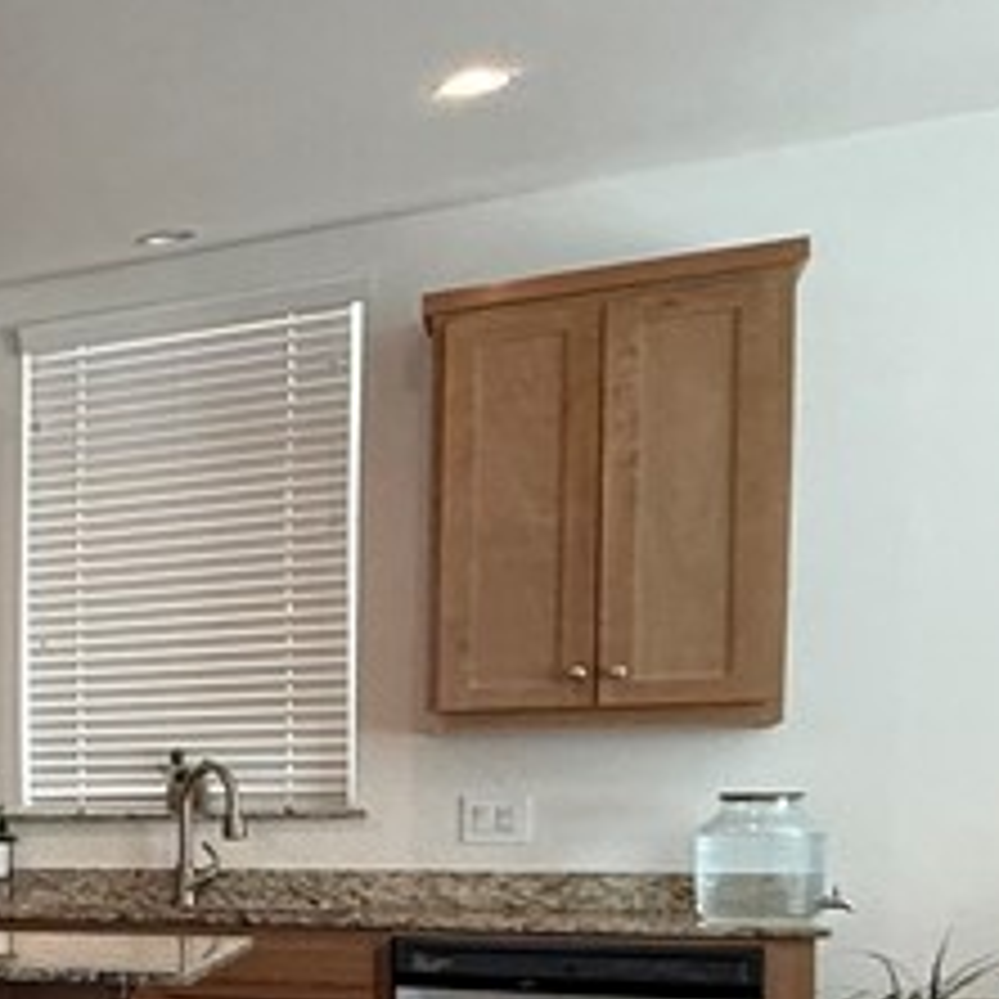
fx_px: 1861
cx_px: -1238
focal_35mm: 57
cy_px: 878
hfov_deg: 16.6
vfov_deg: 29.0
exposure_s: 1/120
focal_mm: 2.22
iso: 200
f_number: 2.2
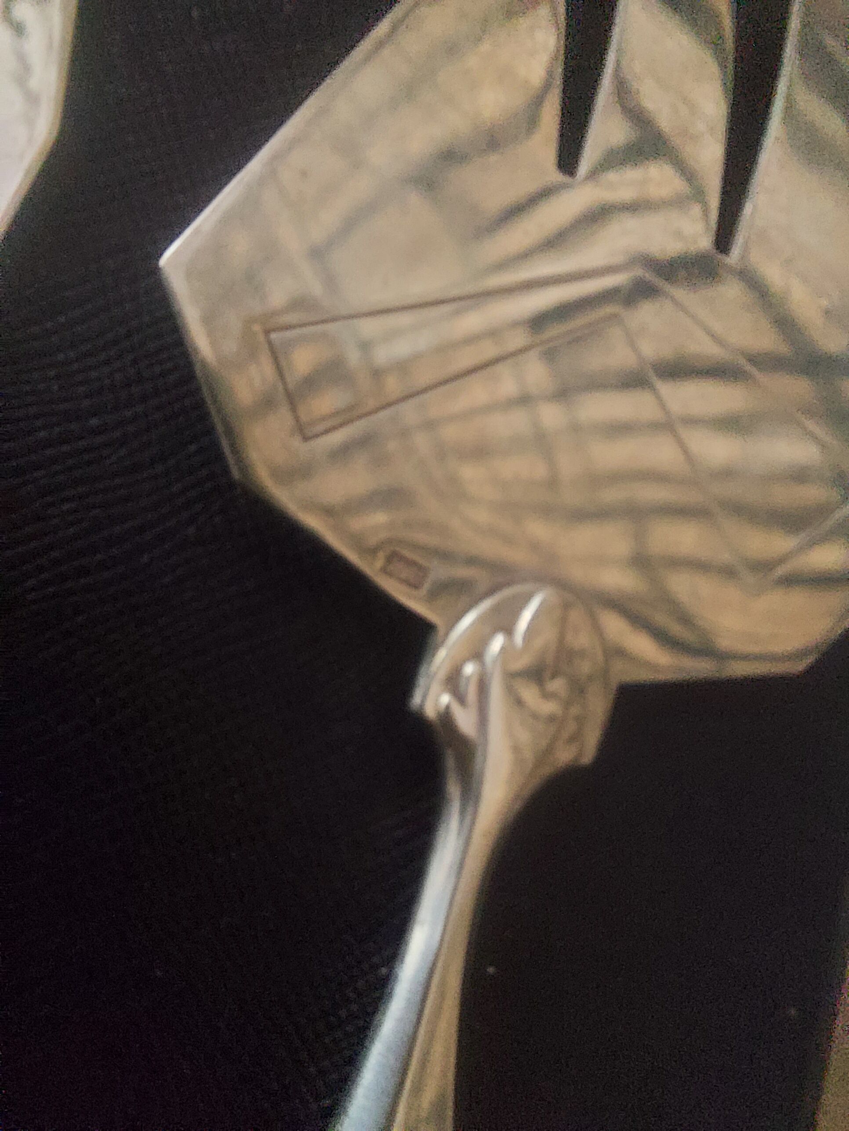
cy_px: 566
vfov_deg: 69.4
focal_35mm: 25
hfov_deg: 54.9
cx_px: 424
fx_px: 818
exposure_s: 1/20
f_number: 2.4
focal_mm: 2.13
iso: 500
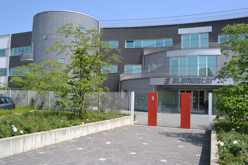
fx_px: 207
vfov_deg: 43.6
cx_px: 124
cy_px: 82
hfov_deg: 61.9
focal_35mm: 30
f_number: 10
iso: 400
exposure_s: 1/400
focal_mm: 20
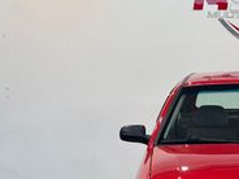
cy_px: 163
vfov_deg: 11.1
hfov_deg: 14.5
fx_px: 918
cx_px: 257
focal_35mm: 133
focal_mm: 5.96
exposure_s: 1/135
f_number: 1.6
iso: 32
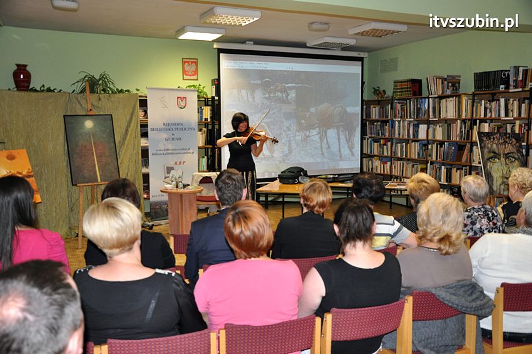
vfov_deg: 39.9
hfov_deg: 57.3
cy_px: 177
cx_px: 266
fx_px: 487
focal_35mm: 33
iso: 800
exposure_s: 1/60
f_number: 4
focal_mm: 22
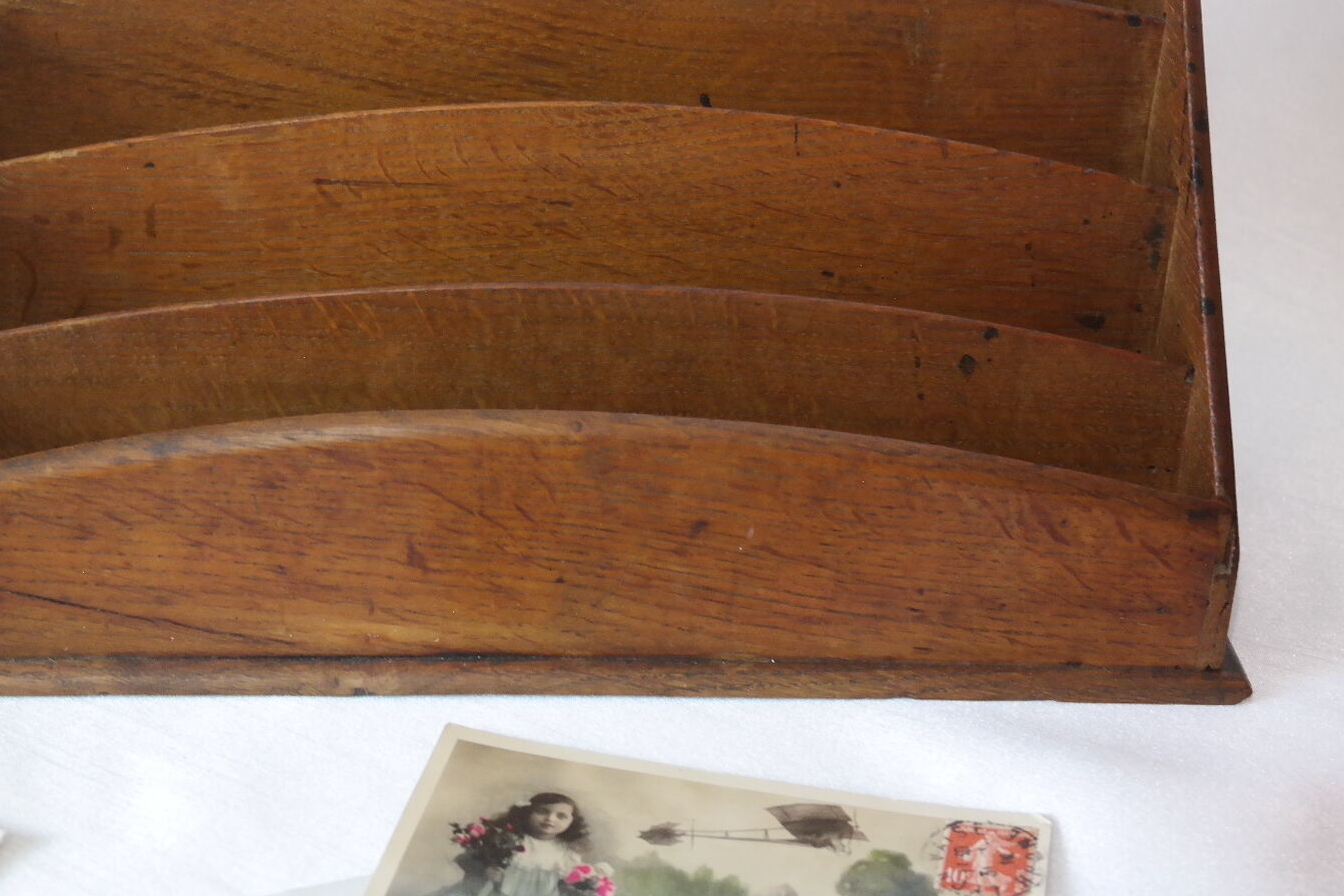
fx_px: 2352
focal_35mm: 63
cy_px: 321
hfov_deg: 31.8
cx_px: 513
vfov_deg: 21.5
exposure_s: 1/30
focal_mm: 32
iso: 1600
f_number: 5.6
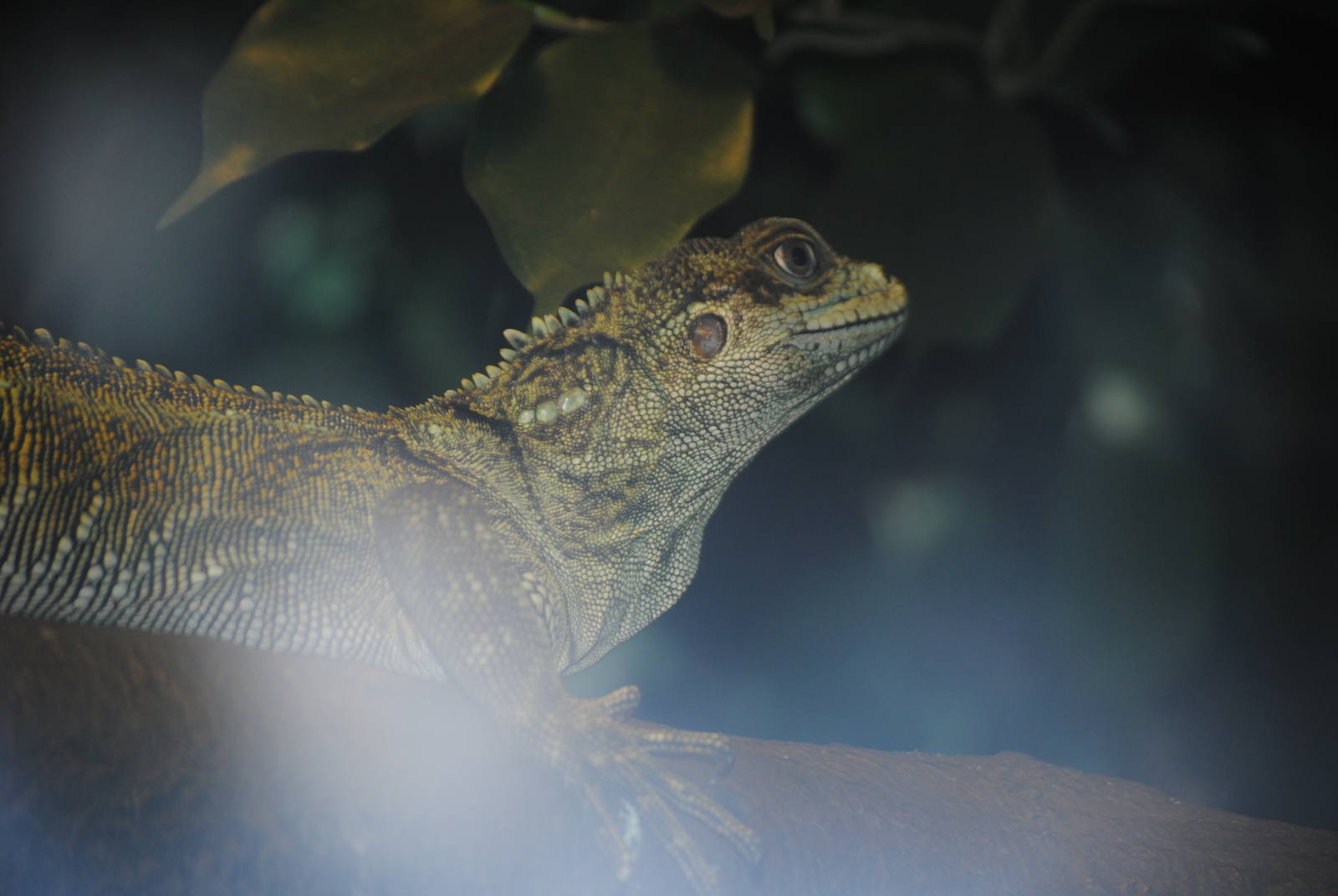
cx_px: 669
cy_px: 448
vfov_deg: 10.0
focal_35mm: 138
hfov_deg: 14.8
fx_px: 5135
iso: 200
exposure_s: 1/60
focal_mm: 92
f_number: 4.5
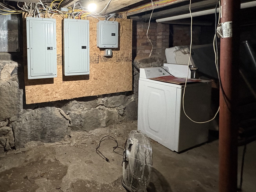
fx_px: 163
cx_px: 60
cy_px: 63
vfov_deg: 59.6
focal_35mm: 22
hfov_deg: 70.5
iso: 800
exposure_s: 1/40
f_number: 2.2
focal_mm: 2.22
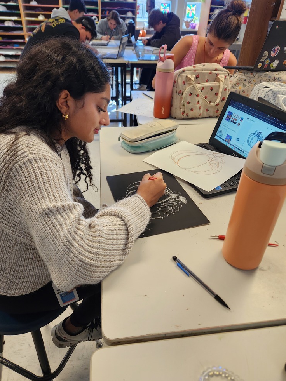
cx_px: 142
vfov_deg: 71.6
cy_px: 185
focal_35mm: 24
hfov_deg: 56.8
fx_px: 264
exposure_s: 1/120
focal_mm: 5.4
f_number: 1.8
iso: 200
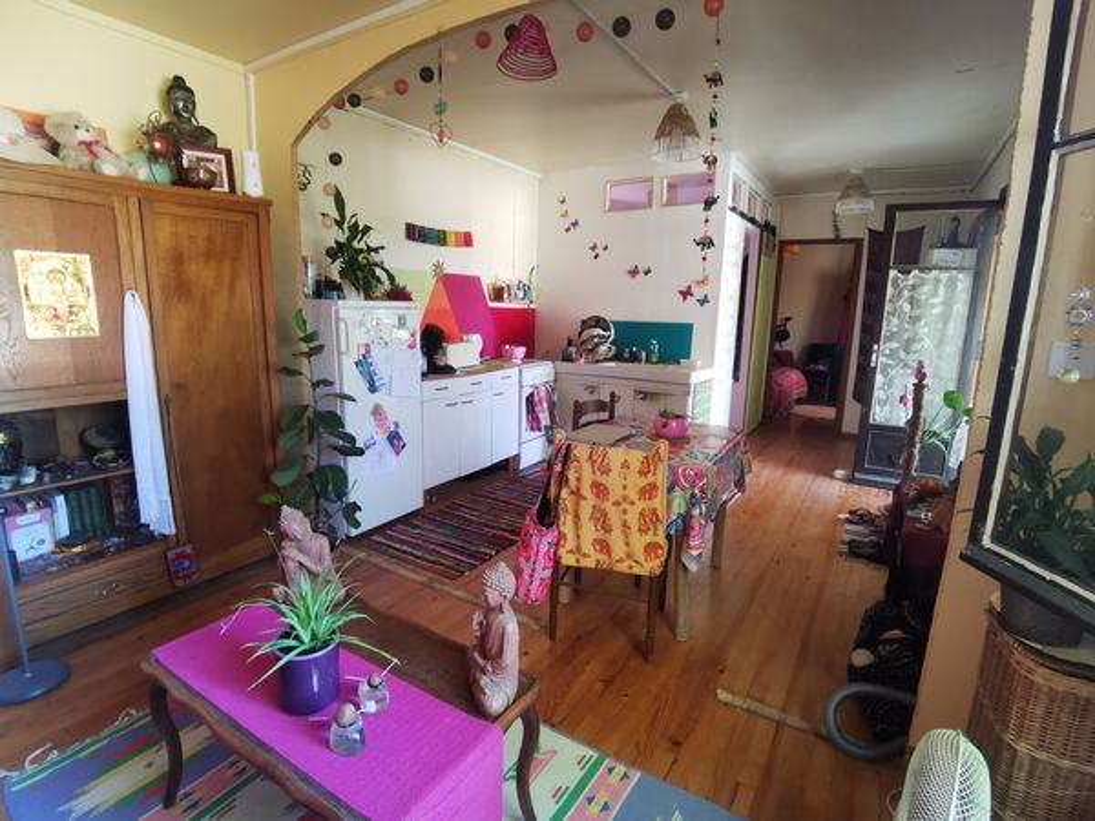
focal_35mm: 17
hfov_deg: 91.0
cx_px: 548
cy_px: 410
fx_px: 538
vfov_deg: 74.7
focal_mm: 2.26
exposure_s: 1/25
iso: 500
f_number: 2.2
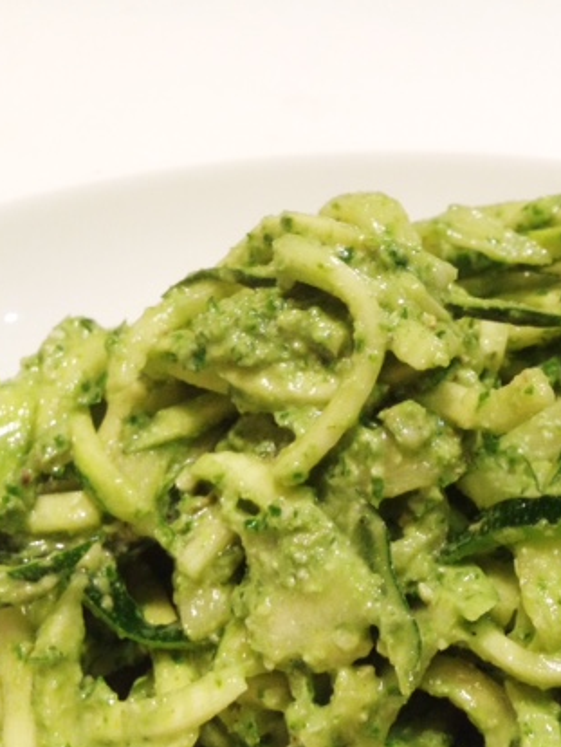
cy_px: 383
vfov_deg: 37.5
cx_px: 465
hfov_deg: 27.9
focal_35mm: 51
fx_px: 1101
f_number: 2.4
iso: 200
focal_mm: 4.12
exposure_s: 1/20
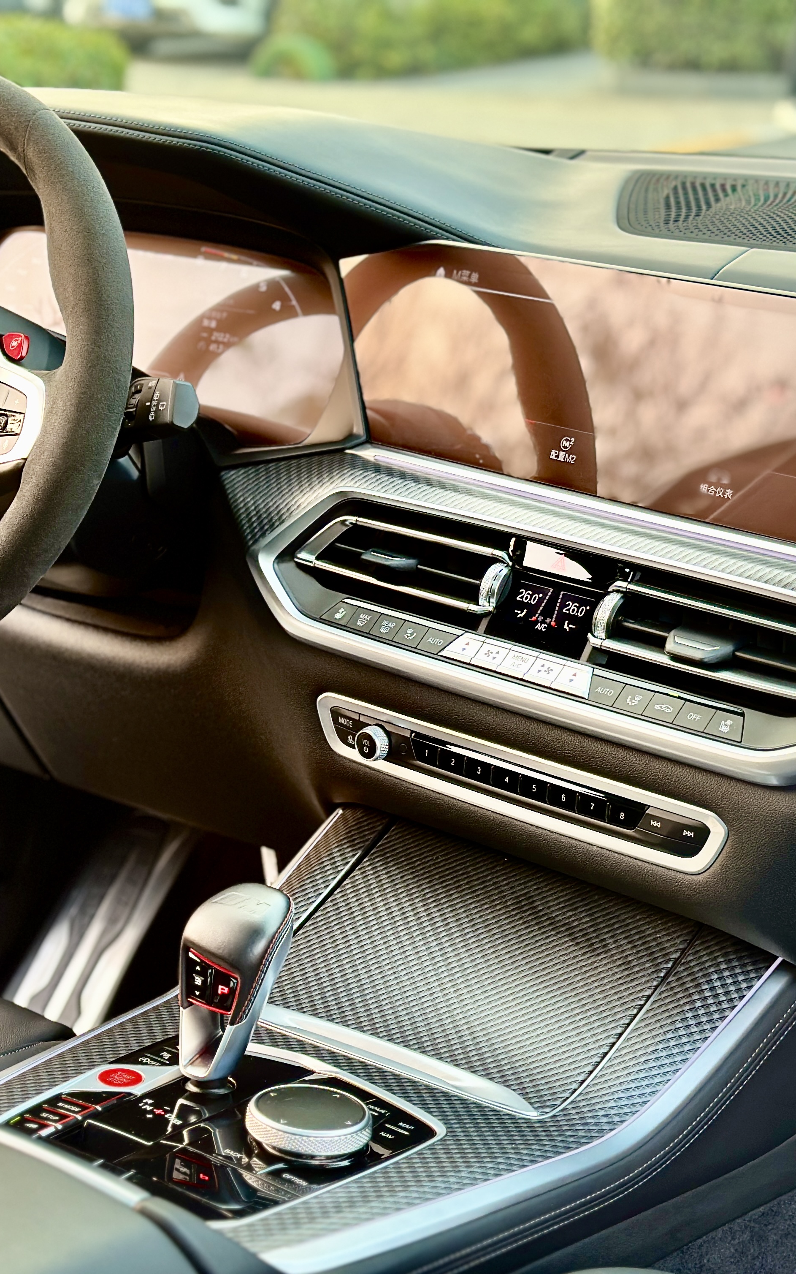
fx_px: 2360
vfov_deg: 30.2
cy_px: 638
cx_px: 247
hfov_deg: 19.1
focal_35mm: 68
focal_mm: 6.86
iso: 160
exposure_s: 1/61
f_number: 1.78
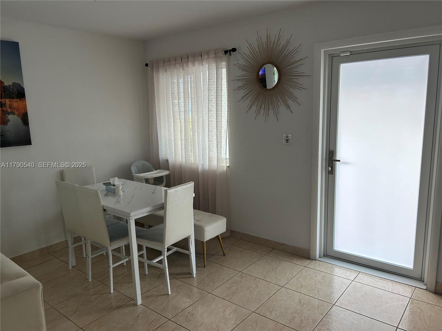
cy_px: 166
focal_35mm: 26
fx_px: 332
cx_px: 221
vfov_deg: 53.1
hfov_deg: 67.3
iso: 80
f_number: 1.5
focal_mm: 5.7
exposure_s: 1/60
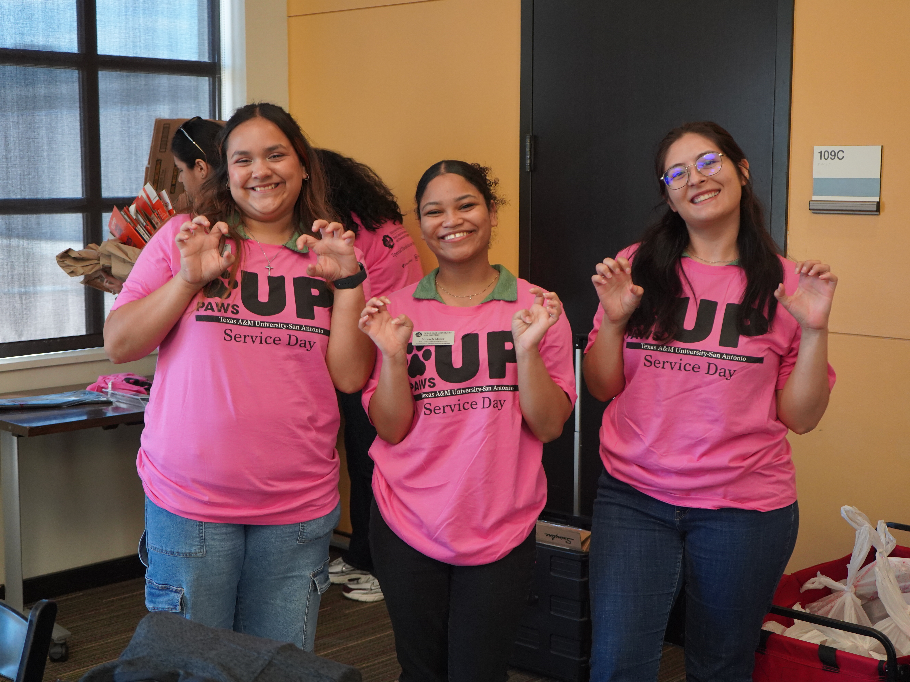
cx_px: 436
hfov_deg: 37.5
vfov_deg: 28.6
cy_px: 342
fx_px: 1341
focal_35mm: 51
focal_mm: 47
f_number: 4.5
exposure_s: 1/160
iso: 2500
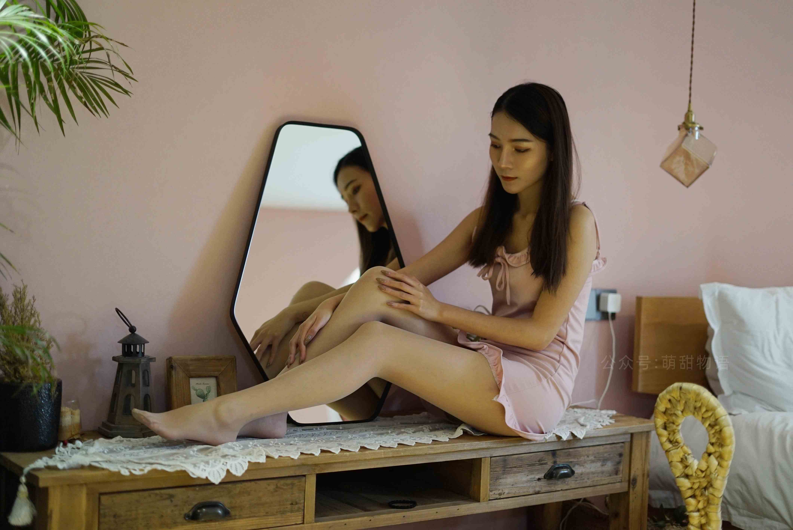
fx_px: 1102
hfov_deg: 39.6
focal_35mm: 50
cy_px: 265
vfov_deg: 27.0
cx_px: 396
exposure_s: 1/200
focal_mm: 50
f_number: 2
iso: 1250
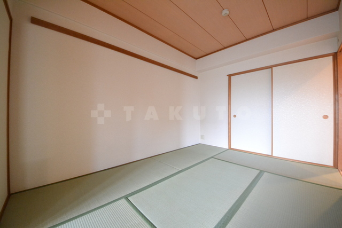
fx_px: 121
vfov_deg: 86.6
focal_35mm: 13
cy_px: 114
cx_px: 171
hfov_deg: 109.4
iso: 3200
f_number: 4.5
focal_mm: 8.5
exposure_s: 1/15
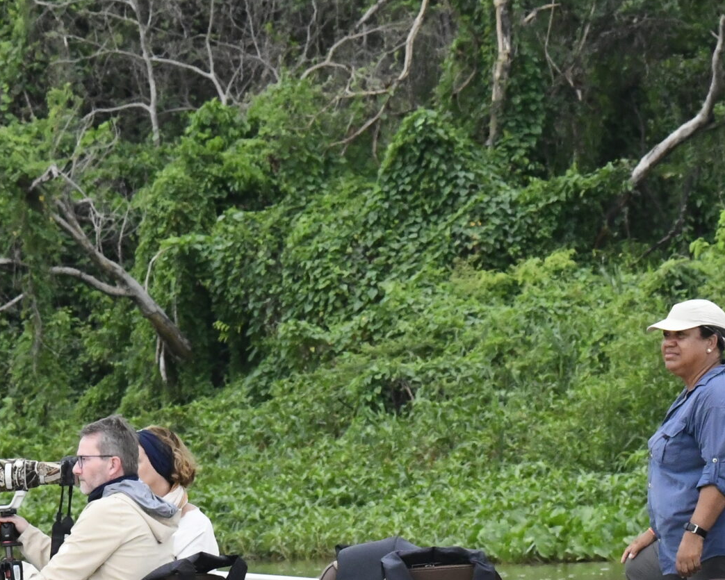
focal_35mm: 760
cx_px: 292
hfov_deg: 2.5
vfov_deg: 2.0
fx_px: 16312
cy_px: 446
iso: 5600
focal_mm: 220
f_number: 14
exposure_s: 1/400
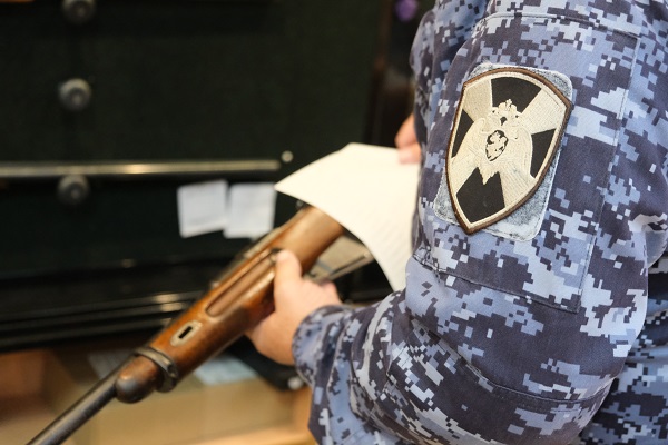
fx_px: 1002
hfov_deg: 36.9
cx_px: 334
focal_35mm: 54
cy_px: 222
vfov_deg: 25.1
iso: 5000
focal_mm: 35.8
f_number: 3.6
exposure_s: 1/60
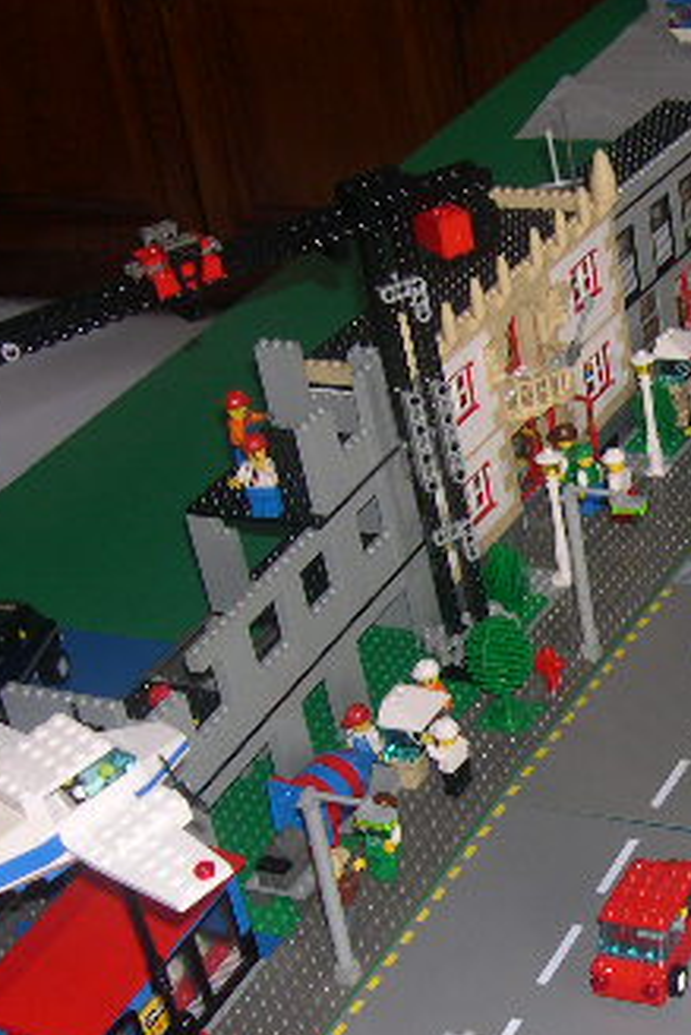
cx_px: 808
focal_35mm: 77
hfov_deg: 17.0
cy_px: 669
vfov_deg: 26.2
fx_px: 2214
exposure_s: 1/60
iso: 100
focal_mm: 8
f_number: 2.8
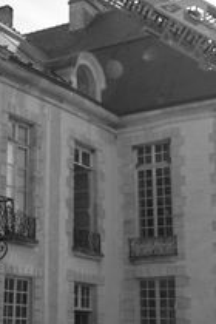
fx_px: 630
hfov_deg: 17.5
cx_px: -110
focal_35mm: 70
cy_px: 80
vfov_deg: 28.4
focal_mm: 14
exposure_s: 1/1000
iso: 64
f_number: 3.2
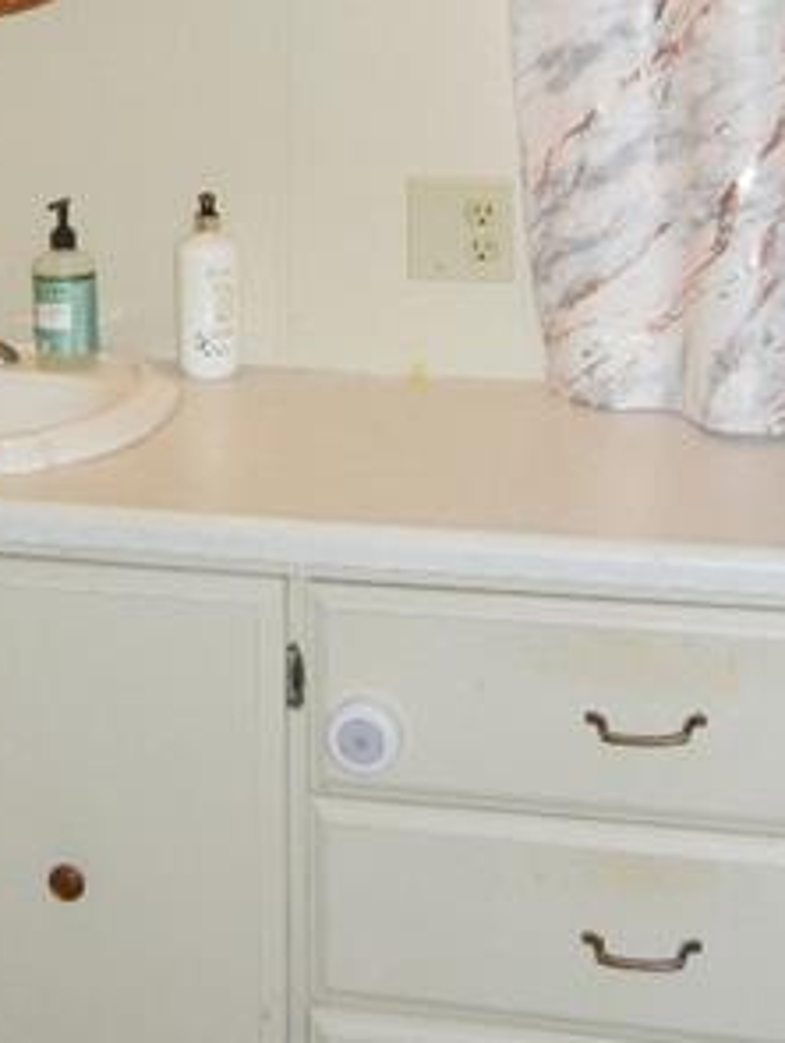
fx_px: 2353
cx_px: 230
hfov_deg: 18.9
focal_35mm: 78
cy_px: 166
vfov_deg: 24.5
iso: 200
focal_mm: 5.4
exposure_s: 1/30
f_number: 3.5
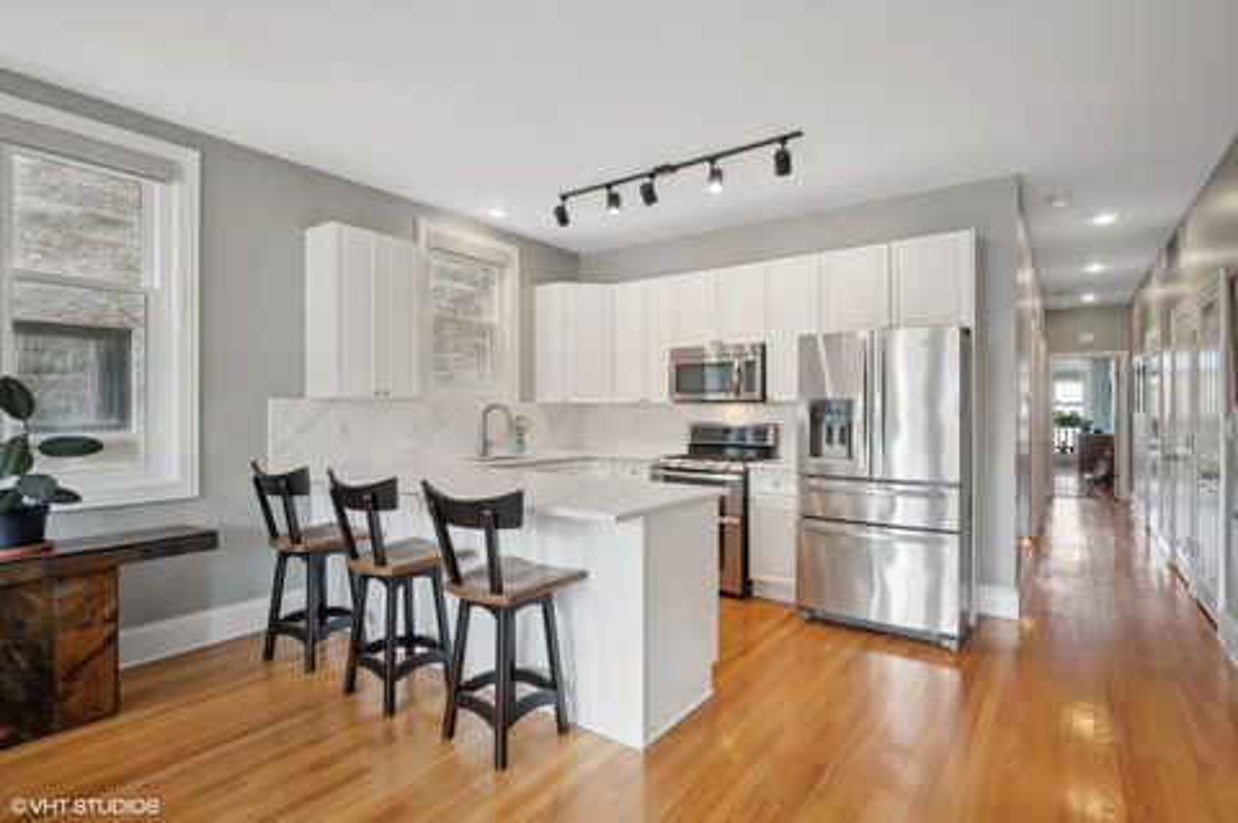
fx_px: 601
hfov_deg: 91.7
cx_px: 619
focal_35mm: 18
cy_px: 412
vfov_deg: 68.8
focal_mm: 17.5
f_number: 9.5
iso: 200
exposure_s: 1/8
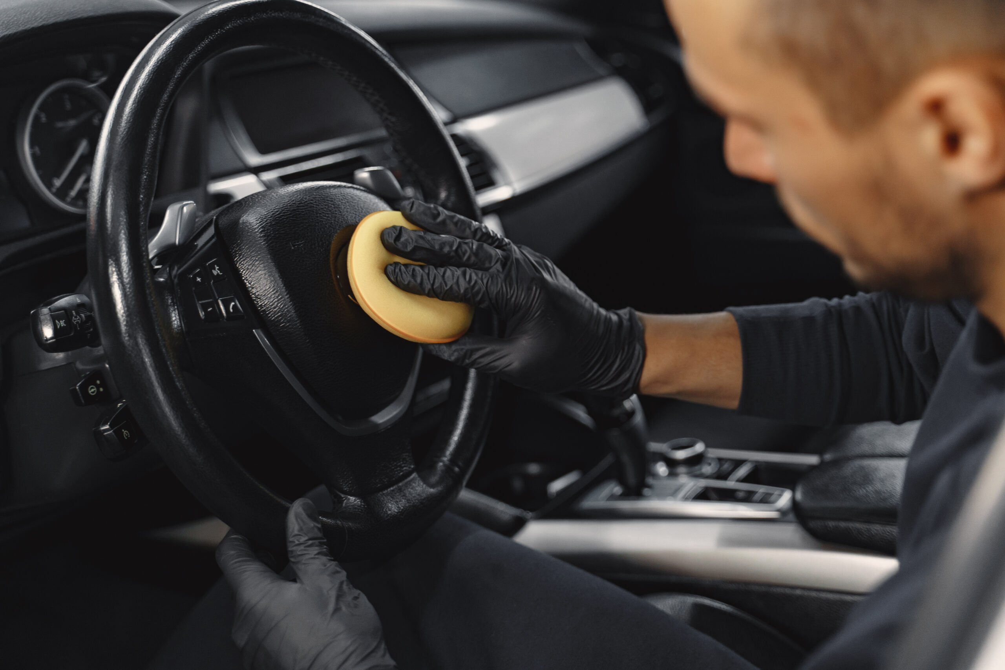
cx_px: 502
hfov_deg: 38.9
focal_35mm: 51
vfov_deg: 26.5
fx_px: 1424
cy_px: 335
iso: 800
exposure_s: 1/320
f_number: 2.8
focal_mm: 51
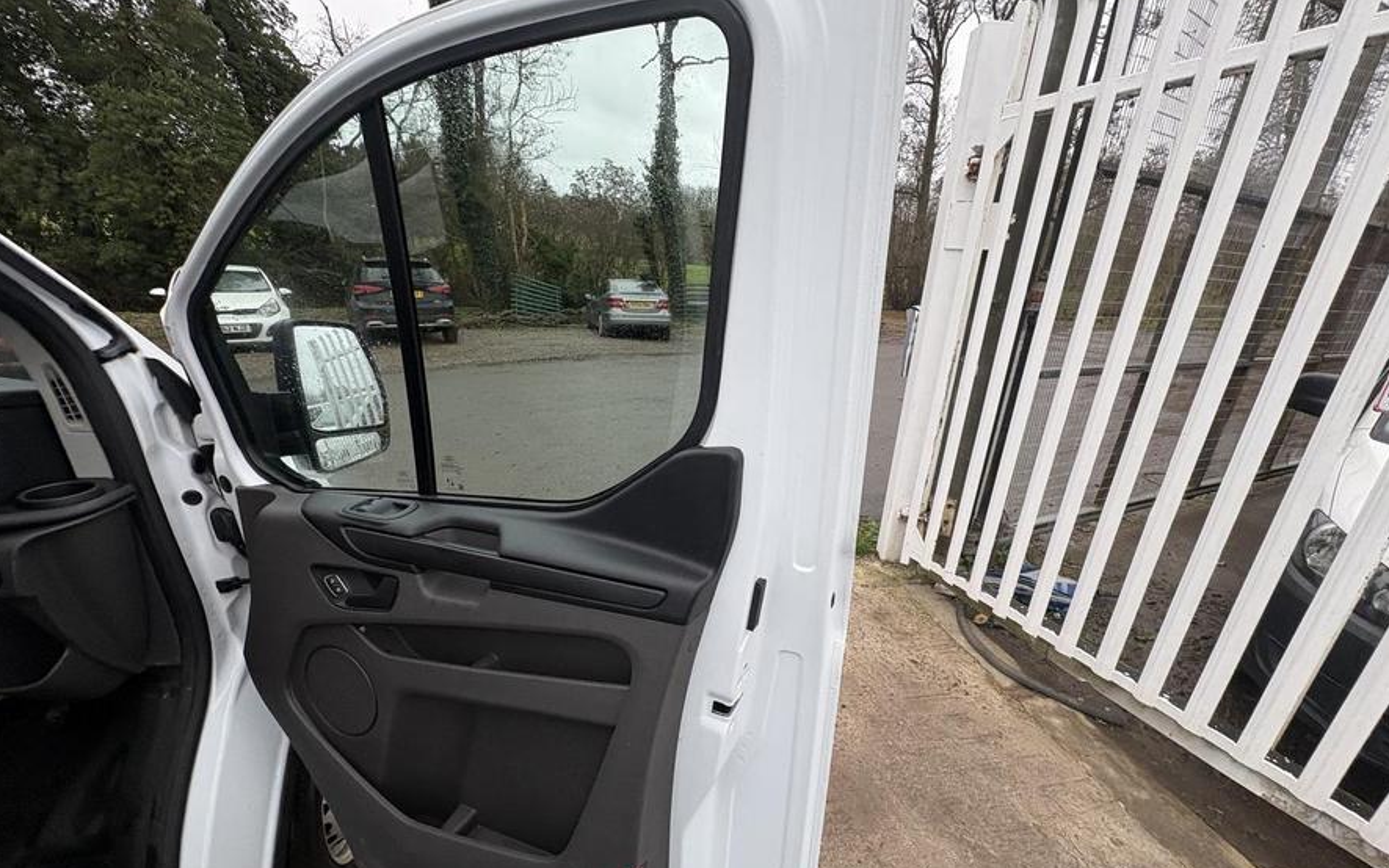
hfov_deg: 101.5
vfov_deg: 74.5
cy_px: 487
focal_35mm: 15
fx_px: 568
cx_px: 693
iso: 64
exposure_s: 1/99
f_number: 2.2
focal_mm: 2.22
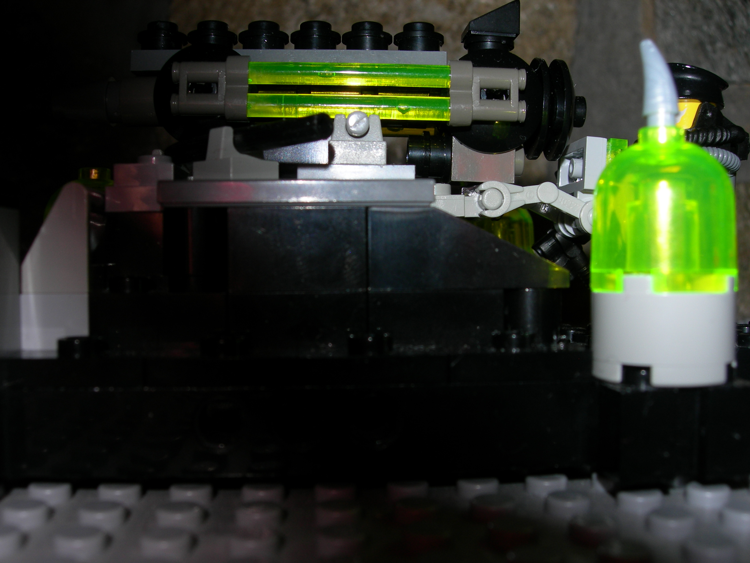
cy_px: 282
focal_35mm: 38
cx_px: 375
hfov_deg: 49.0
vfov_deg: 37.7
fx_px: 823
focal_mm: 7.8
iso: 50
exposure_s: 1/60.1
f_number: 4.8
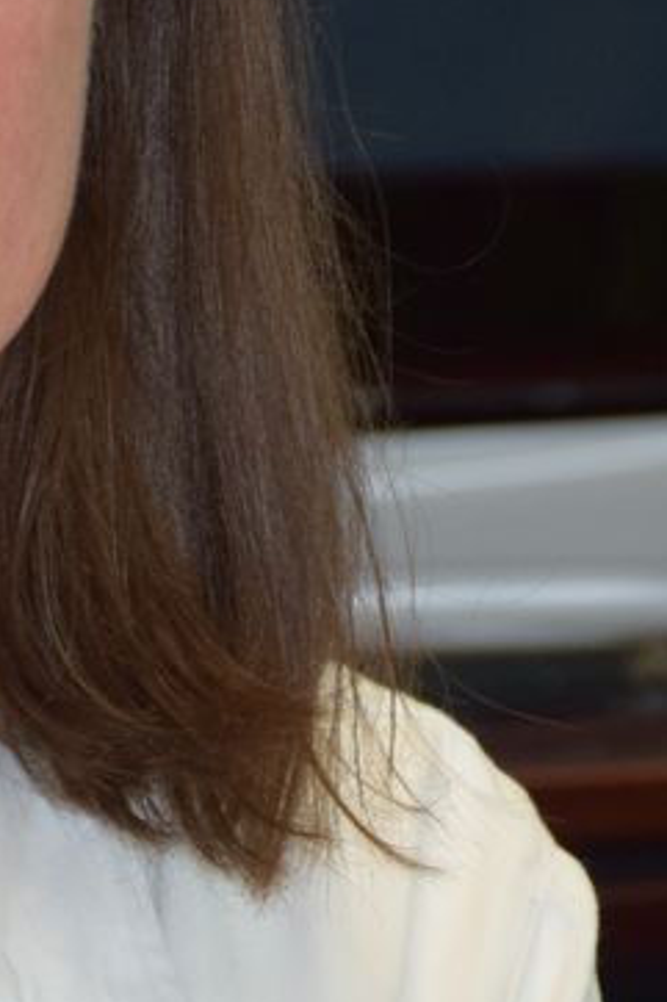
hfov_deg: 2.6
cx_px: -328
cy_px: 786
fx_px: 14520
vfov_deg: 4.0
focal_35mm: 522
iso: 800
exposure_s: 1/100
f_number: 5.3
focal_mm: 90
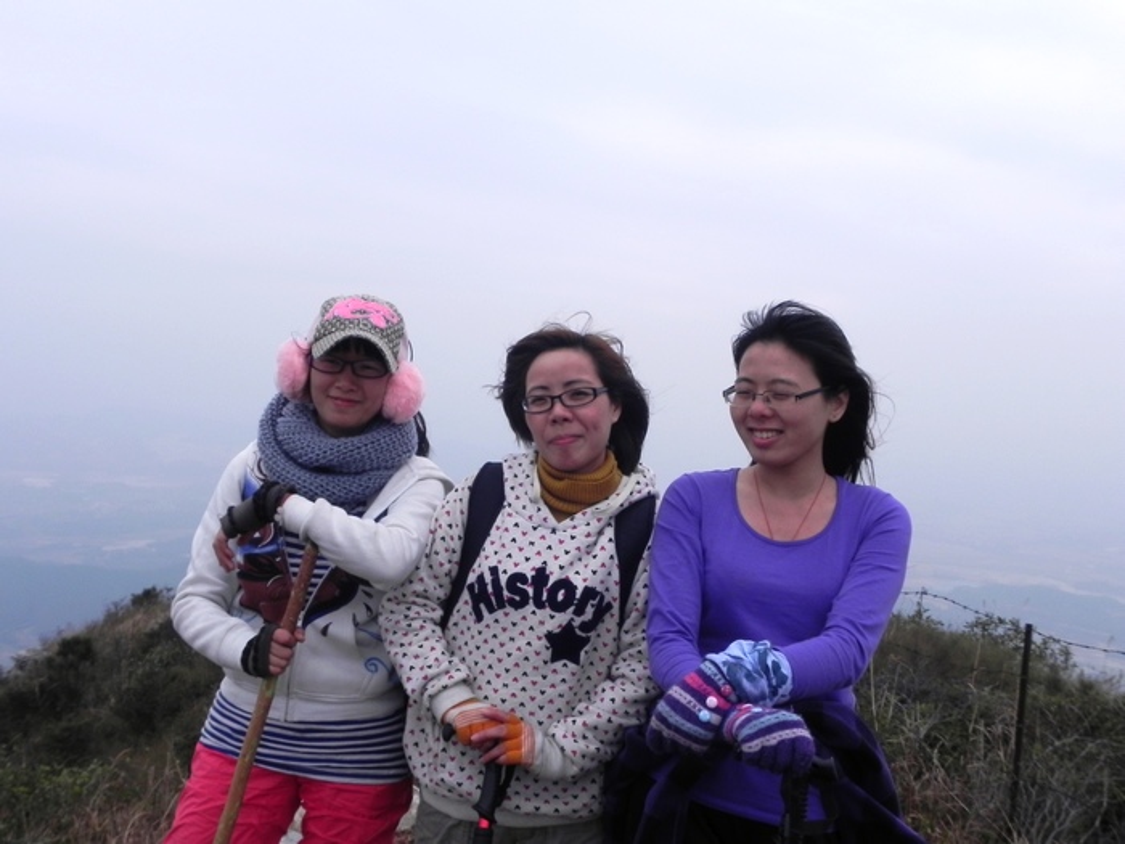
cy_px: 422
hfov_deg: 50.1
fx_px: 1202
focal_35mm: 37
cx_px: 562
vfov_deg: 38.7
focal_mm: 6.6
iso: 160
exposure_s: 1/480
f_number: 7.1
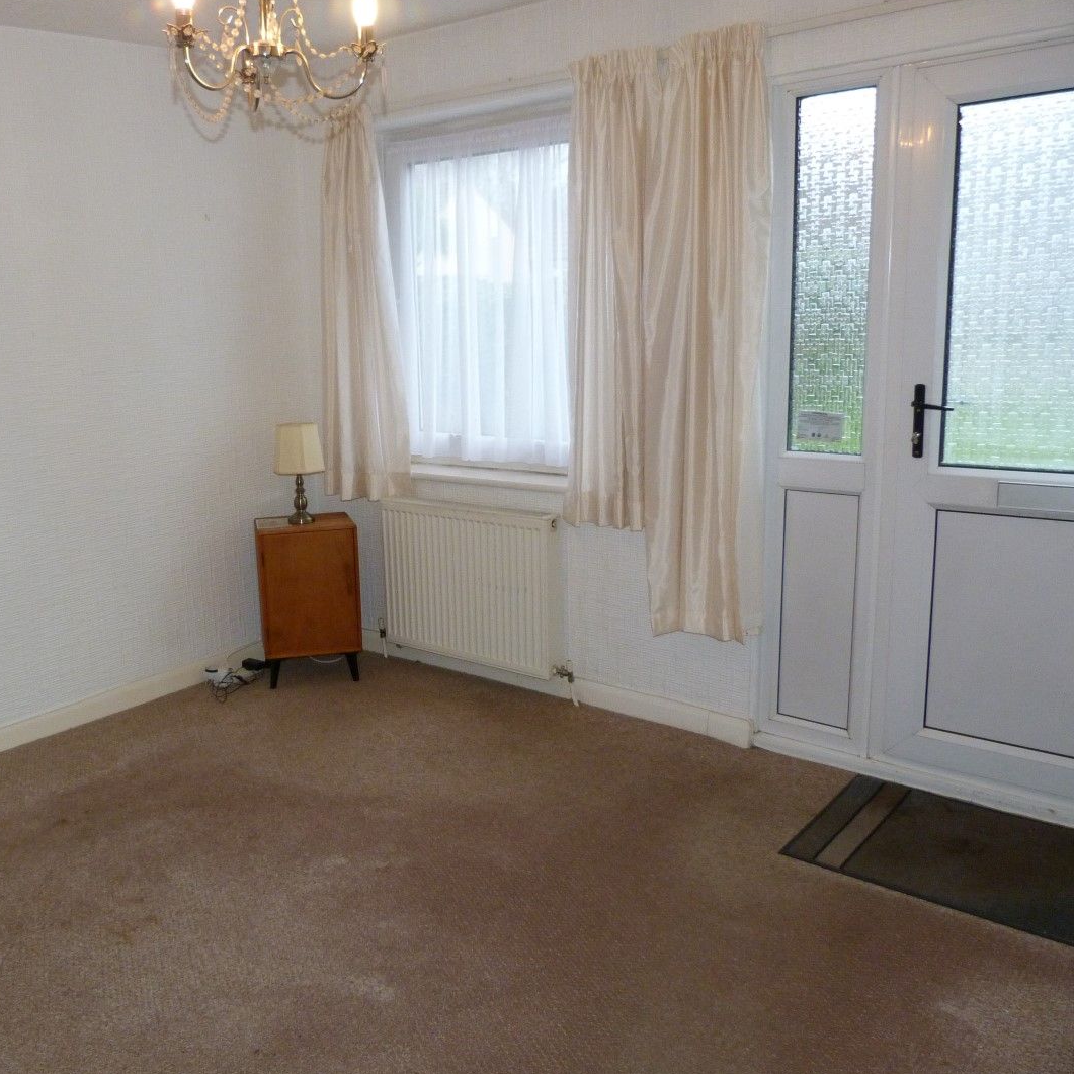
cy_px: 532
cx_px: 378
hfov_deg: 53.2
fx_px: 1053
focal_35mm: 30
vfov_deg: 54.0
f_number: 2.8
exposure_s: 1/60
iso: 200
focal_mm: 4.5
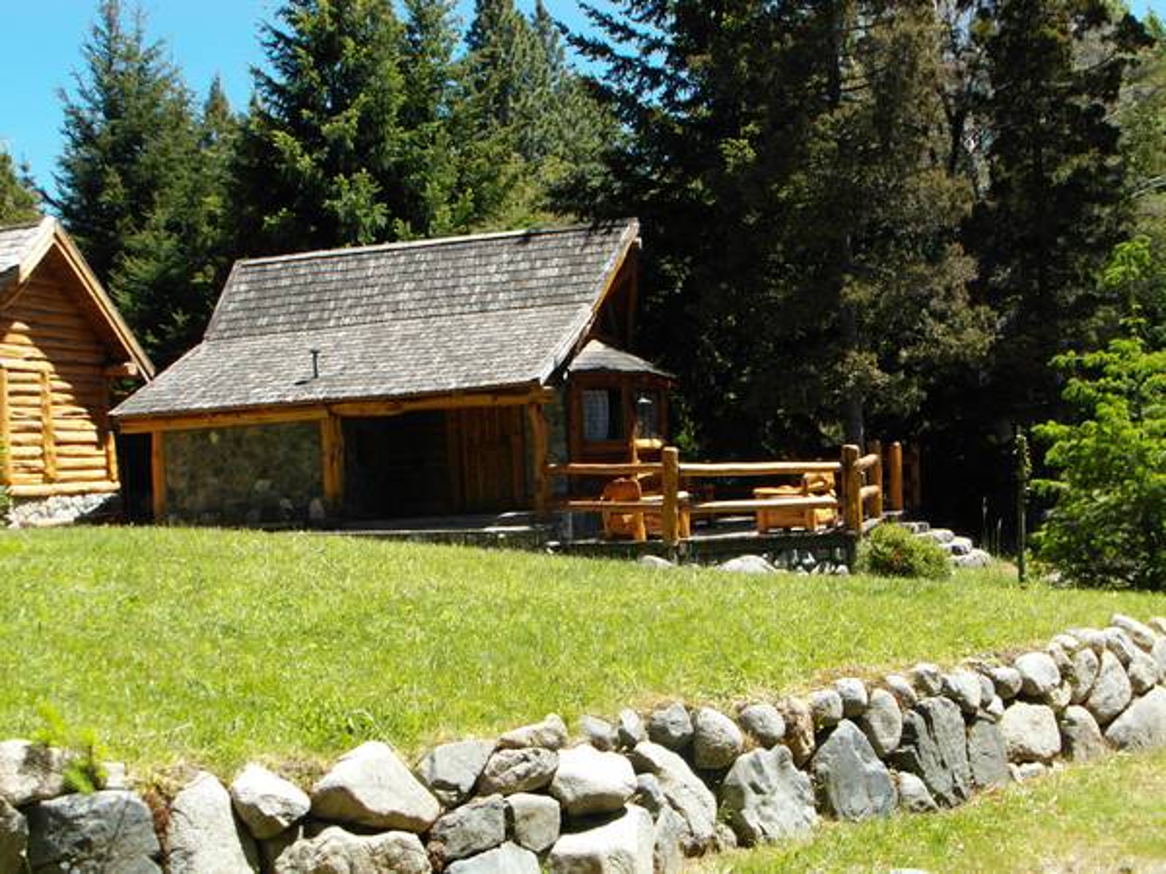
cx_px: 583
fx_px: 1752
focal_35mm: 52
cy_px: 437
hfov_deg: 36.8
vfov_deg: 28.0
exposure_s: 1/350
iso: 100
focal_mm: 9.2
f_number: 4.2
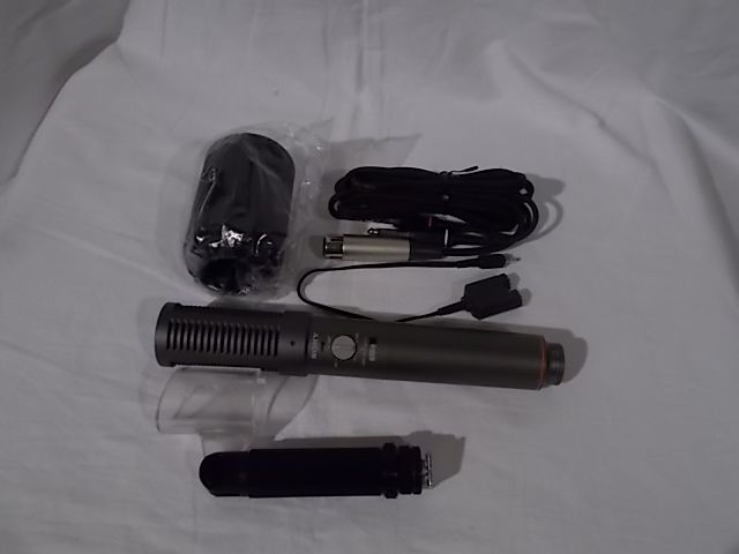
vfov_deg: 41.8
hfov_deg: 54.0
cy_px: 277
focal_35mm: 34
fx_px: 726
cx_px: 370
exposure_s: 1/13
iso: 200
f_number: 3.6
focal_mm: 6
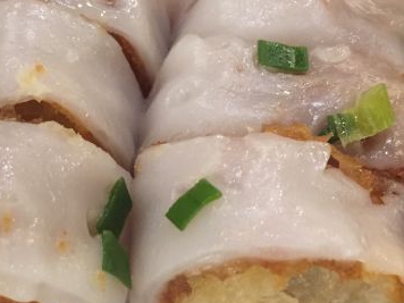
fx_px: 665
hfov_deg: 33.4
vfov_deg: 25.6
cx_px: 131
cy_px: 189
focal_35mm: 57
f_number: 2.2
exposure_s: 1/25
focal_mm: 4.15
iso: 320
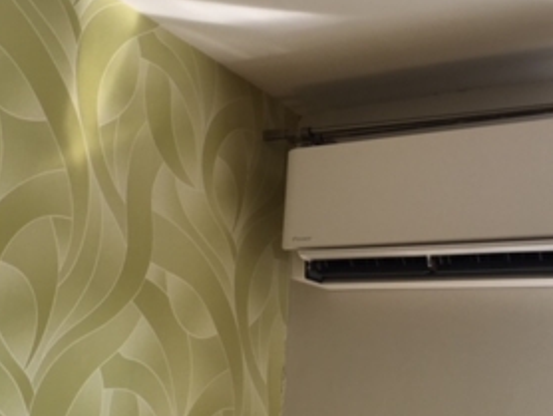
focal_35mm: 50
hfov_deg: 37.9
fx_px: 799
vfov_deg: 29.1
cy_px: 187
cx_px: 348
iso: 40
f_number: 2.2
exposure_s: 1/100
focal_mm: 4.15
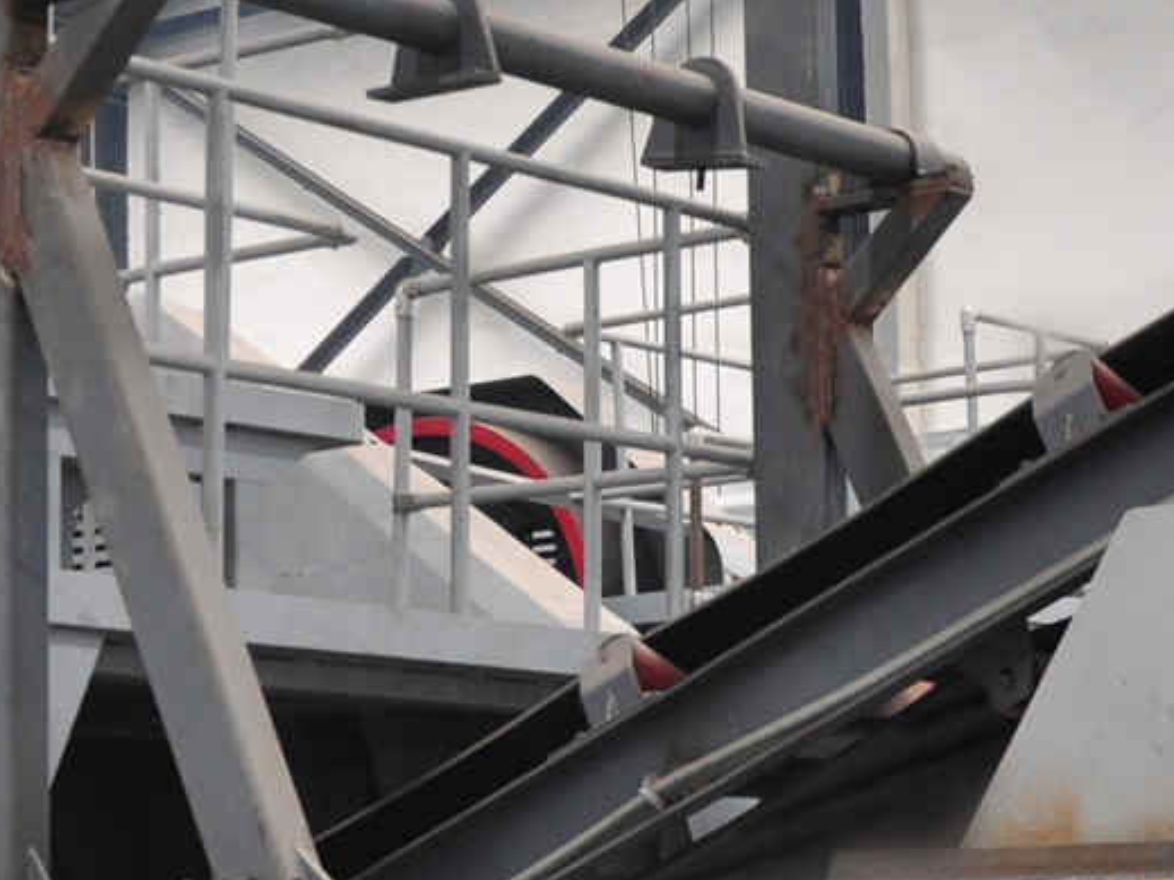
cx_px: 185
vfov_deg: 14.8
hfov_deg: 19.4
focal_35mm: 100
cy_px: 523
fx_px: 3391
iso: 400
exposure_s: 1/45
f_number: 4.8
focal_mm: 18
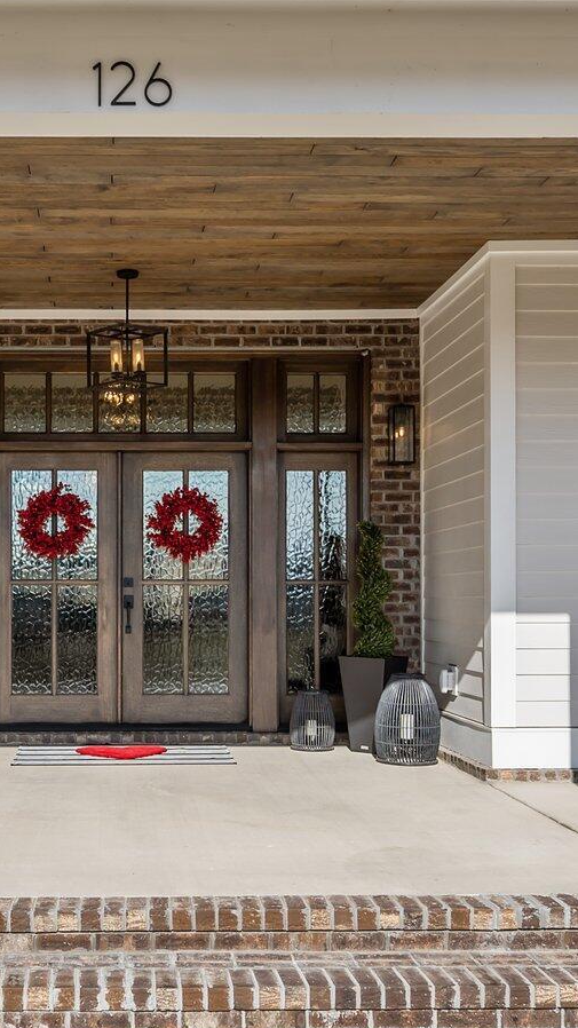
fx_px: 1172
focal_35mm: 43
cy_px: 502
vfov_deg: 47.4
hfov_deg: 27.2
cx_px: 125
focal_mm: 18
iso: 40
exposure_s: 1/250
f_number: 7.1
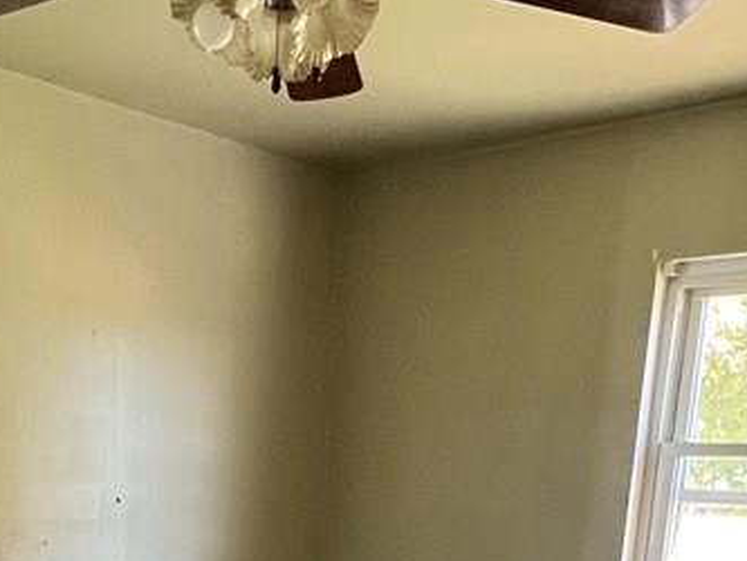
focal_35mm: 50
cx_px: 253
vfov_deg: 24.5
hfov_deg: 37.8
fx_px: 1079
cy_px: 770
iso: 400
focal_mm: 1.57
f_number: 1.8
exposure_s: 1/60
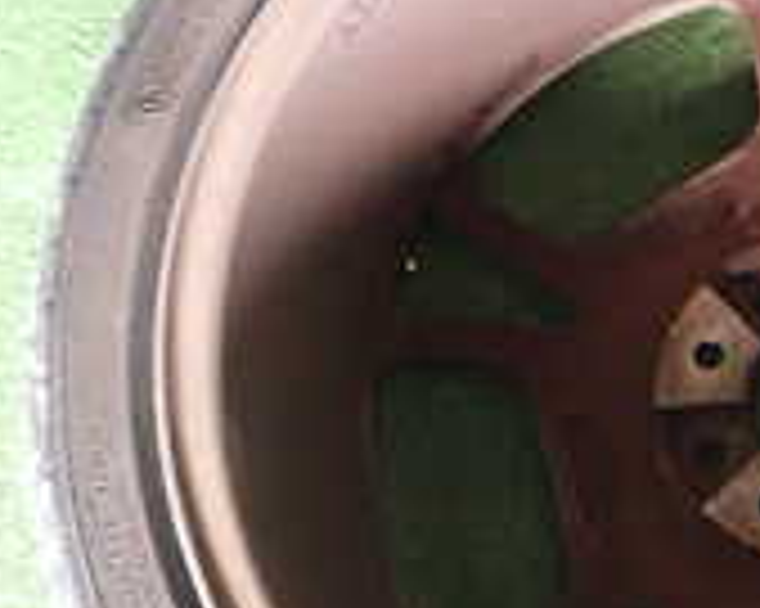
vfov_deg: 15.8
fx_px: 2181
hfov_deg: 19.1
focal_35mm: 97
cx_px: 809
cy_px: 347
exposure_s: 1/40
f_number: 2.2
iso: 200
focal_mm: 5.05
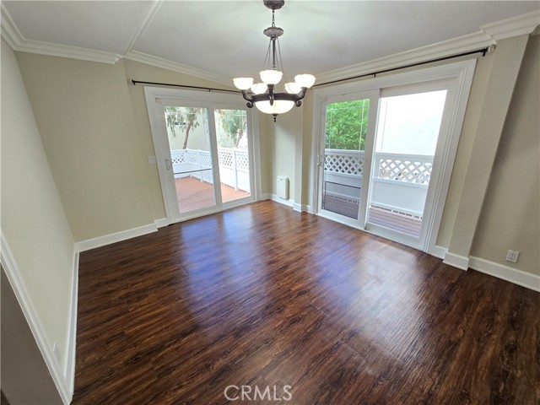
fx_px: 203
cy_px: 202
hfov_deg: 106.2
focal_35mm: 13
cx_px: 270
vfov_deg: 89.9
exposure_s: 1/60
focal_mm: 2.2
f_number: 2.2
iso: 125
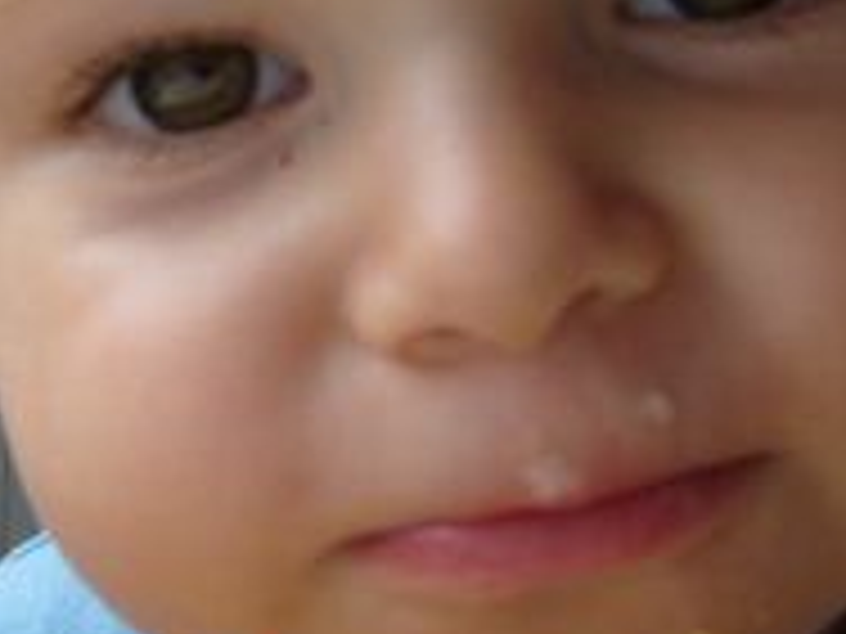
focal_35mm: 105
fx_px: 2566
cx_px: 394
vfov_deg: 14.0
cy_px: 139
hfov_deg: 18.7
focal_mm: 5.8
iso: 80
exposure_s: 1/90
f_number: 2.8
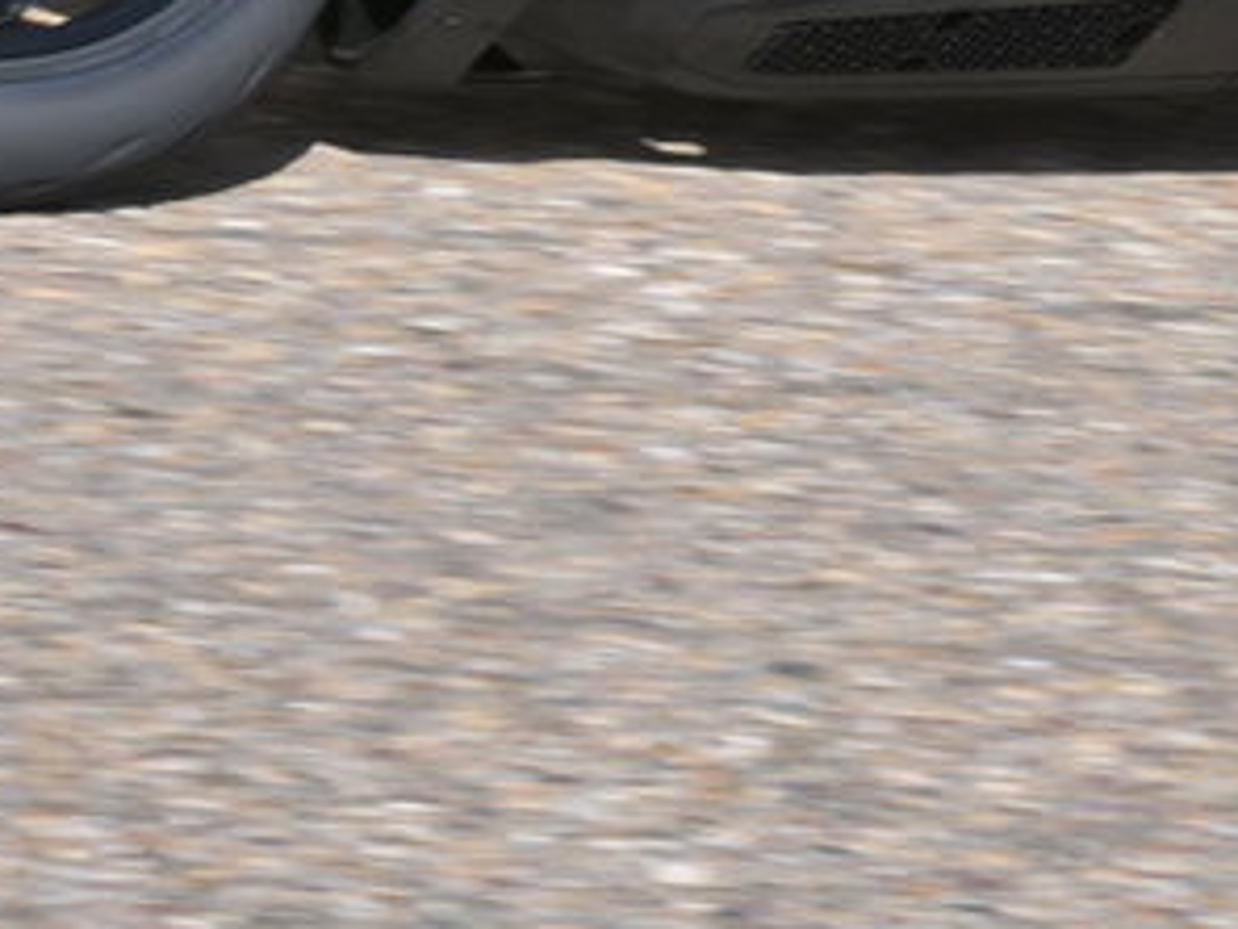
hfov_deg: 6.8
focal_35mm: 291
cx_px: 1209
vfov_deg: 5.0
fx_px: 10407
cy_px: -912
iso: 200
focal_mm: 56
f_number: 11
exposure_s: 1/400
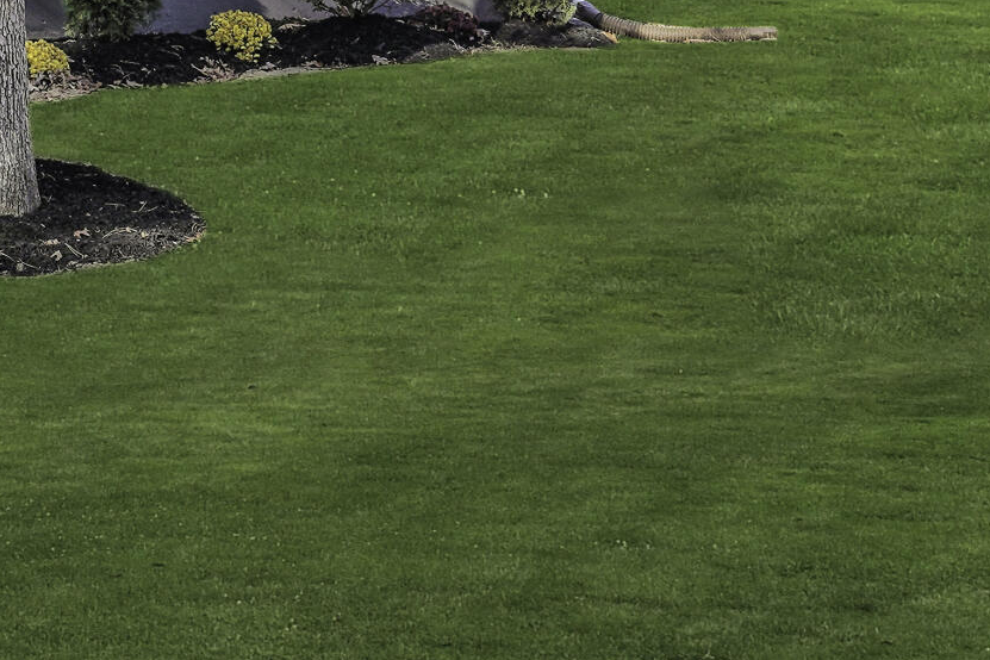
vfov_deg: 19.7
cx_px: -46
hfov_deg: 28.6
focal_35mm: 65
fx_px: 1787
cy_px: -127
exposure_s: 1/15
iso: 100
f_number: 16
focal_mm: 18
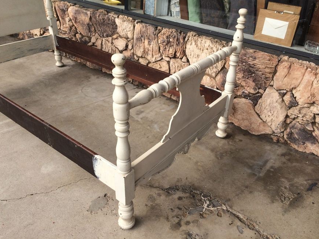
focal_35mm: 31
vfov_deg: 45.4
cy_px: 116
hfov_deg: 58.4
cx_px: 156
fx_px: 286
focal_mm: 4.12
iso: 32
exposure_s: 1/1053
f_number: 2.2
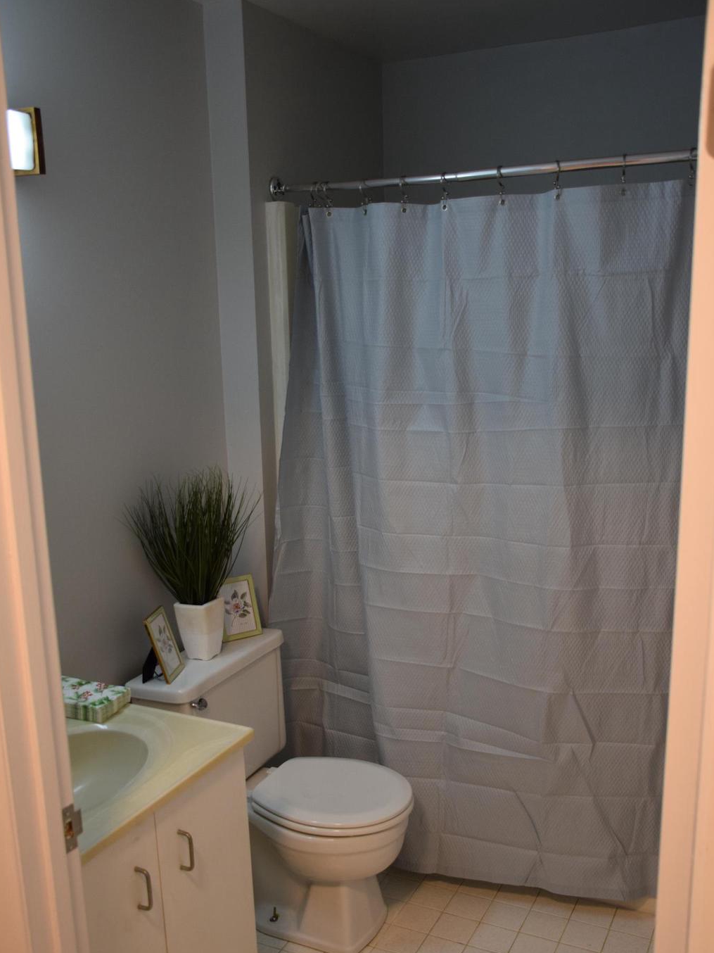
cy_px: 527
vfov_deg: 51.3
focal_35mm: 36
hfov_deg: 39.6
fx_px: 990
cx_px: 356
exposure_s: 1/60
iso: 800
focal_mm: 22
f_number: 4
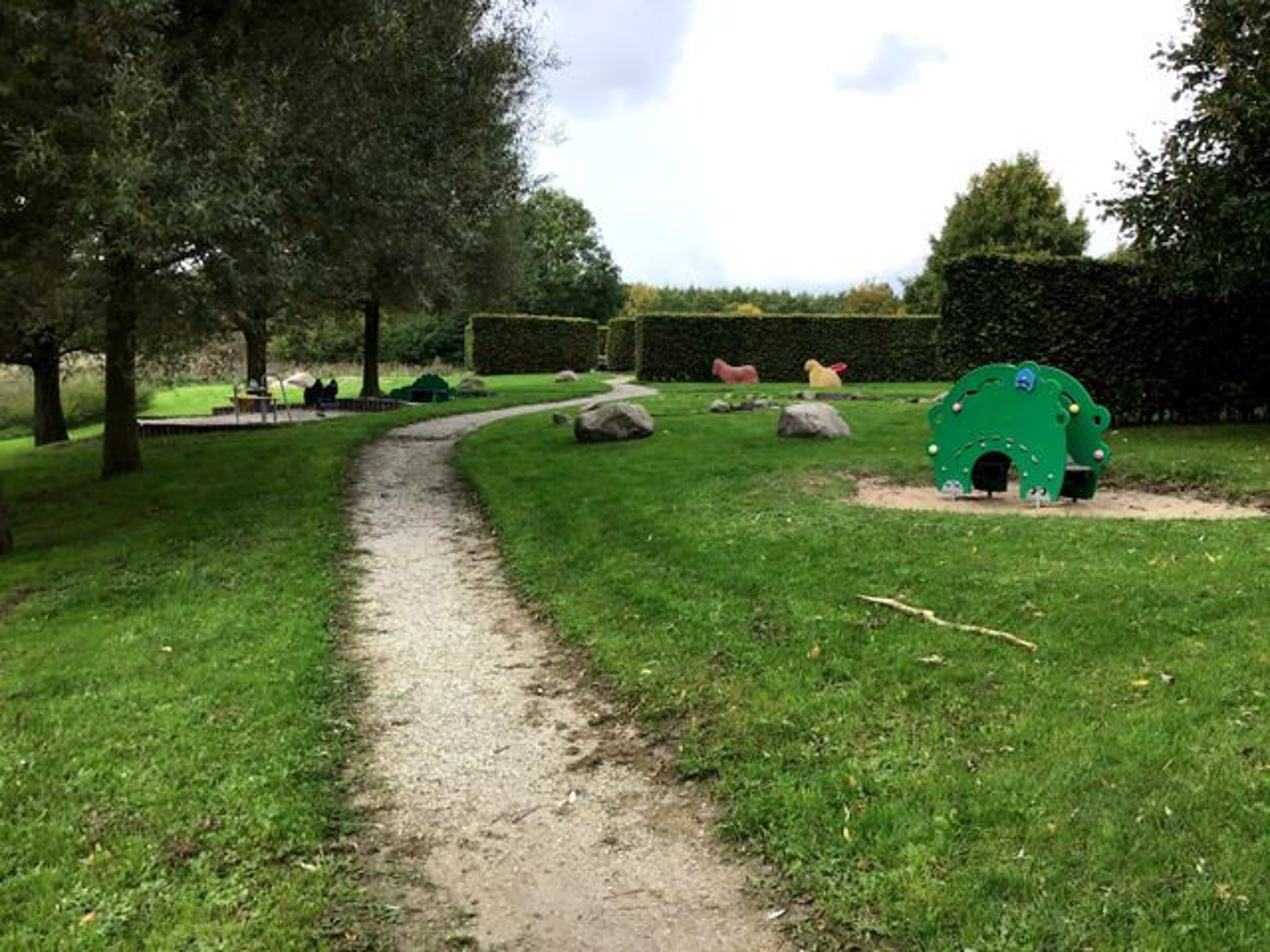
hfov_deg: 58.4
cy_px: 476
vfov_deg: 45.4
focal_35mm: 31
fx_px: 1137
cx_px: 635
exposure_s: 1/691
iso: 25
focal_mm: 3.3
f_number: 2.4
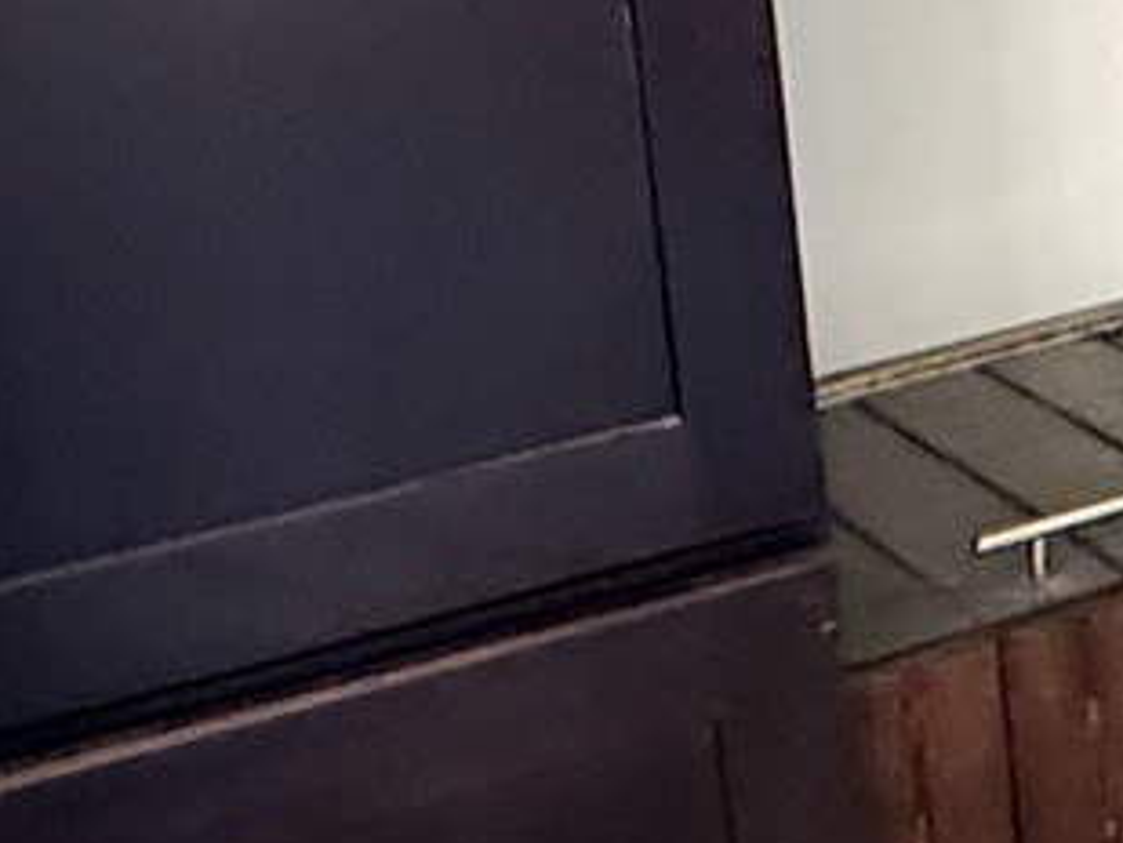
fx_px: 2824
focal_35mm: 87
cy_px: -7
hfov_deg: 20.6
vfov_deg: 16.6
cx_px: 1446
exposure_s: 1/40
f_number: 2.2
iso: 1000
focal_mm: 2.22
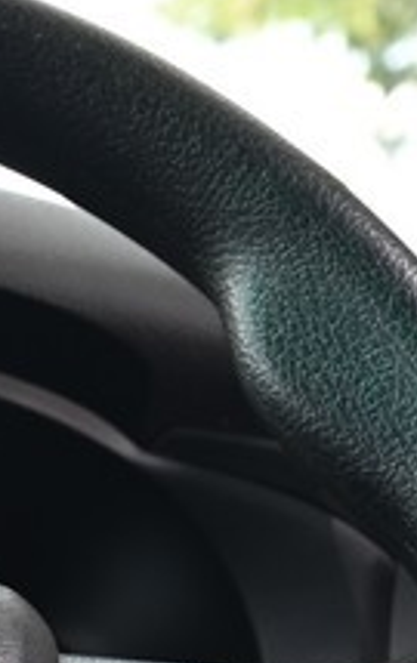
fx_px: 2265
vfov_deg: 15.9
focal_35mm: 125
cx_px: -395
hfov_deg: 9.8
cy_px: 848
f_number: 5.6
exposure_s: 1/60
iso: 280
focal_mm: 24
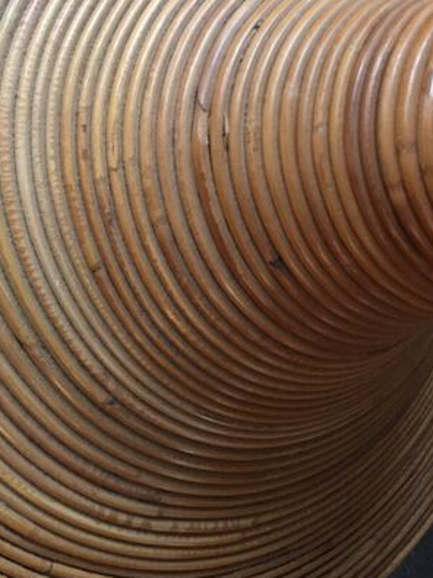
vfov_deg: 39.3
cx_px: 253
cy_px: 143
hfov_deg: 30.8
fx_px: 784
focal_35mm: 47
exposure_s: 1/17
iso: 200
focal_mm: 4.15
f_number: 2.2
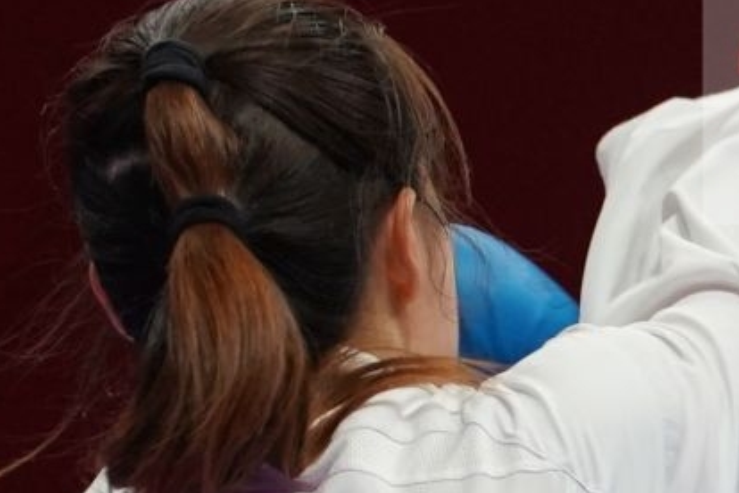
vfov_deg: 0.8
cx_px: 869
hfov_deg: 1.1
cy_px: 695
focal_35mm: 1828
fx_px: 37522
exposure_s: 1/1000
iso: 2000
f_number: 4
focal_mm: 280
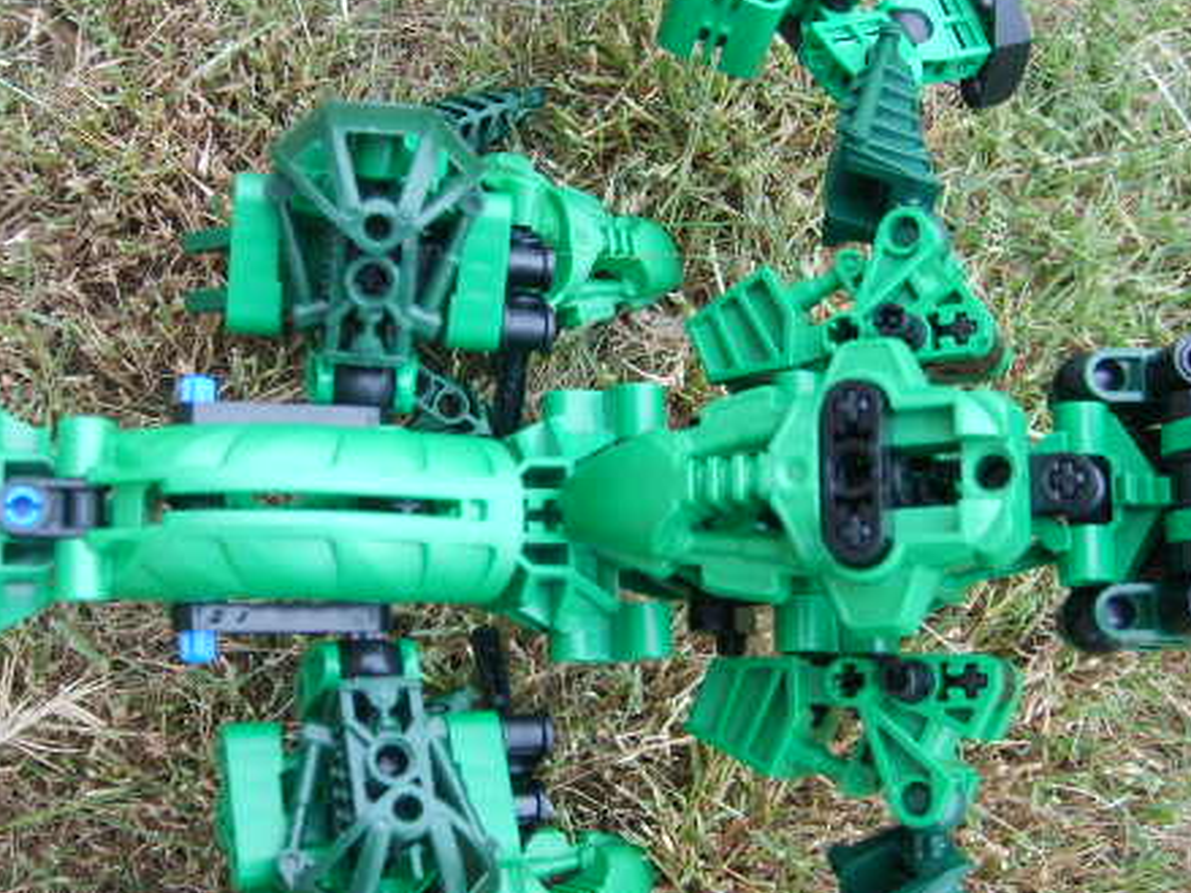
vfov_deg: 28.5
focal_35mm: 51
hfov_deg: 37.3
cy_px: 434
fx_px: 1754
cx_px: 467
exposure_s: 1/125
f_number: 2.8
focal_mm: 5.8
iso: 50
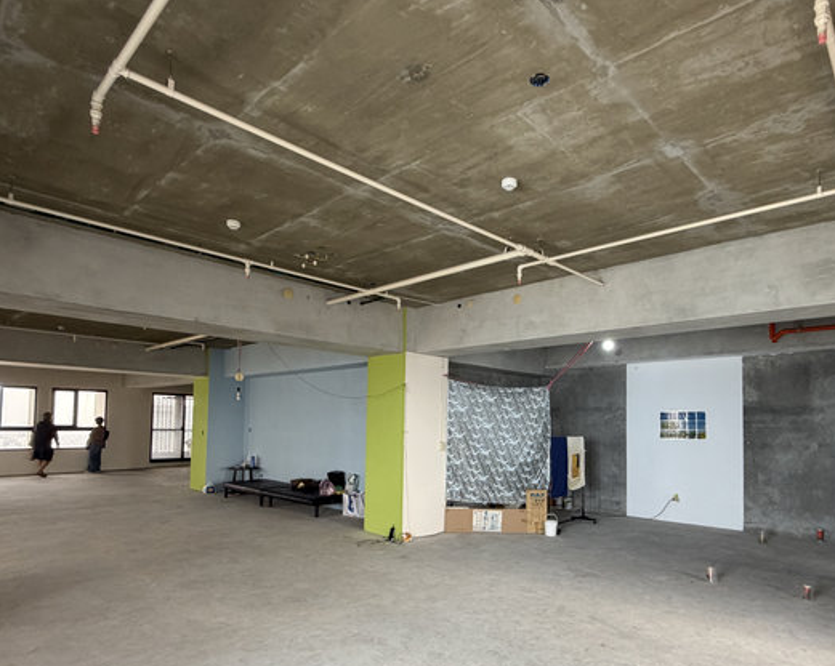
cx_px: 473
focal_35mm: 21
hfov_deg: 77.3
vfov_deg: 64.8
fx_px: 519
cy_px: 400
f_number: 2.2
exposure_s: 1/120
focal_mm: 2.22
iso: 250
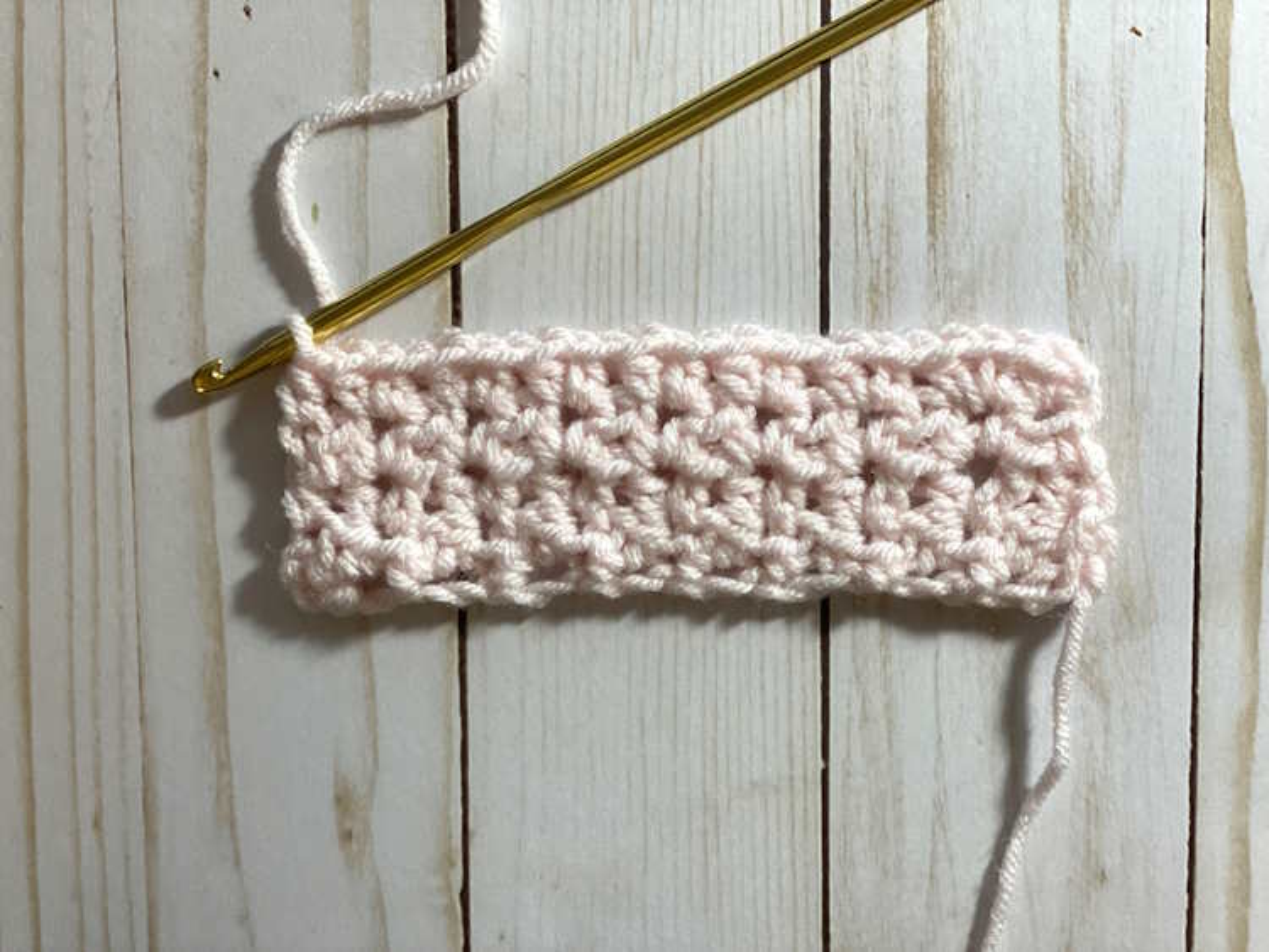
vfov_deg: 28.0
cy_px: 476
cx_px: 634
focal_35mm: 52
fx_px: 1907
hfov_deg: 36.8
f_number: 2
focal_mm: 6
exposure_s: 1/120
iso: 125
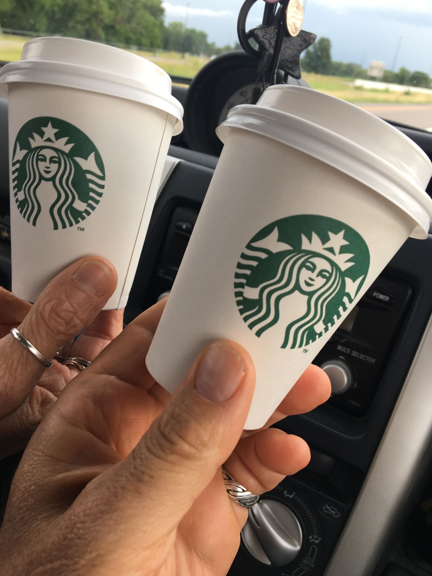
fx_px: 483
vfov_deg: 61.7
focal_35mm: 29
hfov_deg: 48.2
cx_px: 216
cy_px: 288
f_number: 2.2
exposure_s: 1/60
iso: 32
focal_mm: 4.15
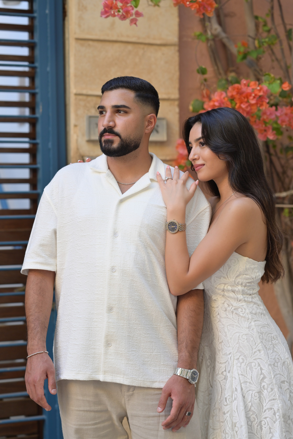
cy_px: 220
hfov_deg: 16.1
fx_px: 1038
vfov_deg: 23.9
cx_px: 146
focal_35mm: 85
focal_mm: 85
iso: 320
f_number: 2.8
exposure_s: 1/320
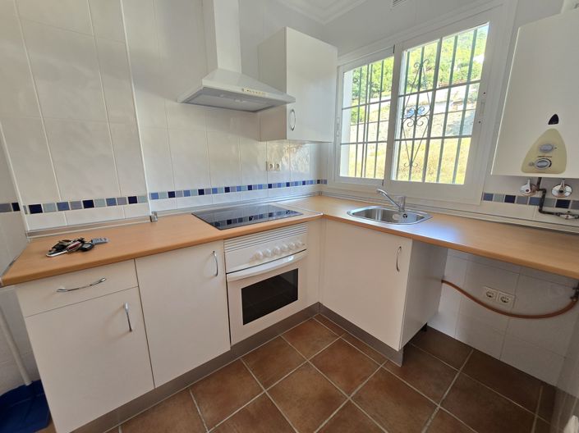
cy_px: 216
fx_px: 217
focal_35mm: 13
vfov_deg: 89.9
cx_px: 290
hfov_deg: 106.2
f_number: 2.2
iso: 80
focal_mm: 2.2
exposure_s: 1/50
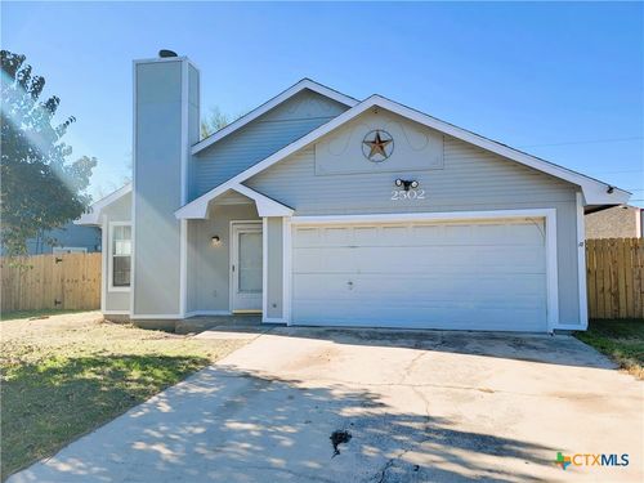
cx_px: 322
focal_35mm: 24
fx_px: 446
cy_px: 242
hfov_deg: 71.6
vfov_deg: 56.8
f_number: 1.8
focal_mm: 6.7
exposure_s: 1/412
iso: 16
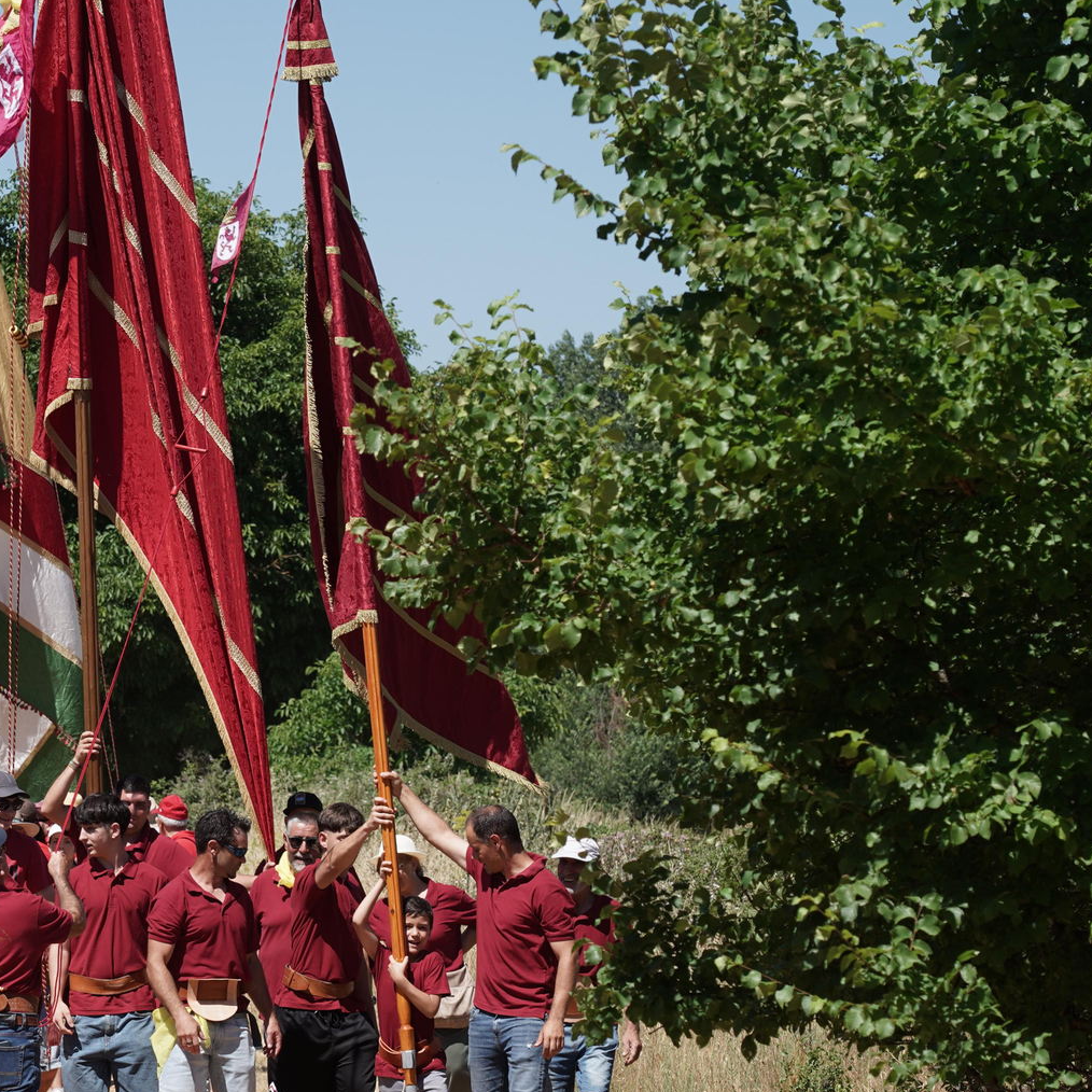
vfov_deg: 9.9
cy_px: 669
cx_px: 134
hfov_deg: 9.9
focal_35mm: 176
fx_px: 6282
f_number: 9
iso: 100
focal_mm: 105
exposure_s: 1/200
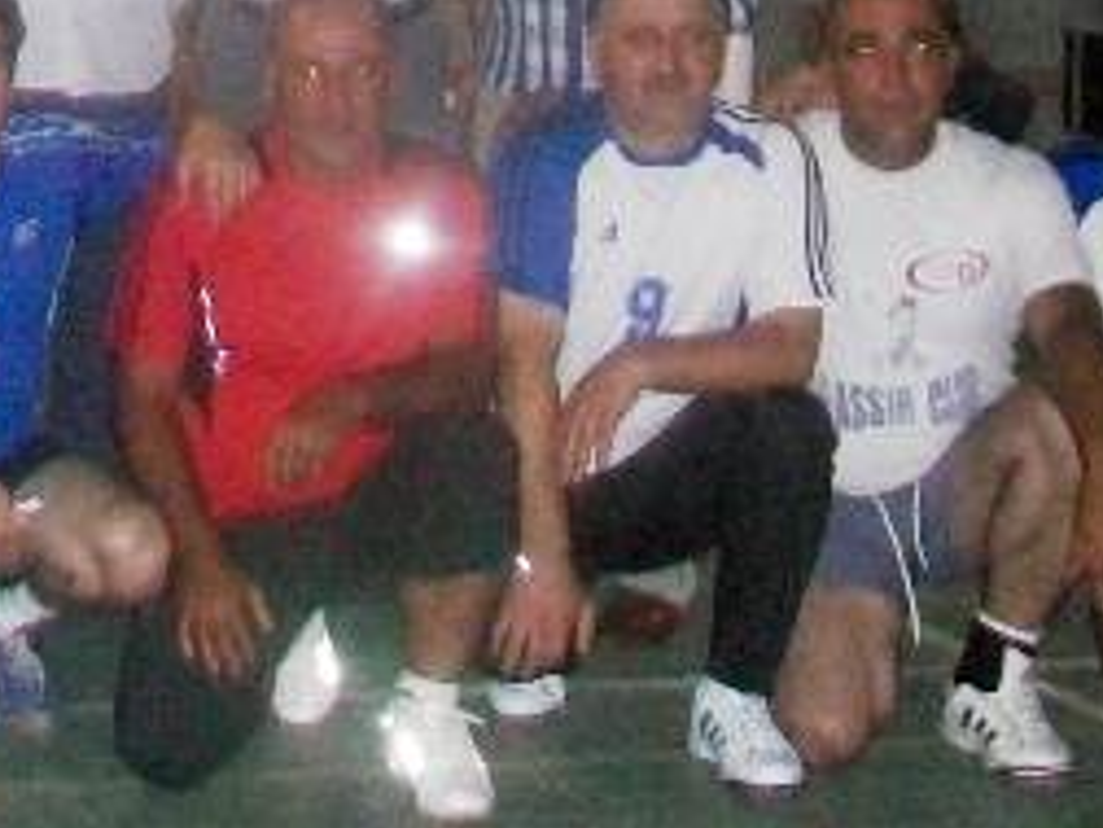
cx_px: -411
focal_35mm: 108
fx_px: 3441
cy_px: 184
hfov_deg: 16.9
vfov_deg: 13.6
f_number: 2.7
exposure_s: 1/60
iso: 400
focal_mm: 6.1
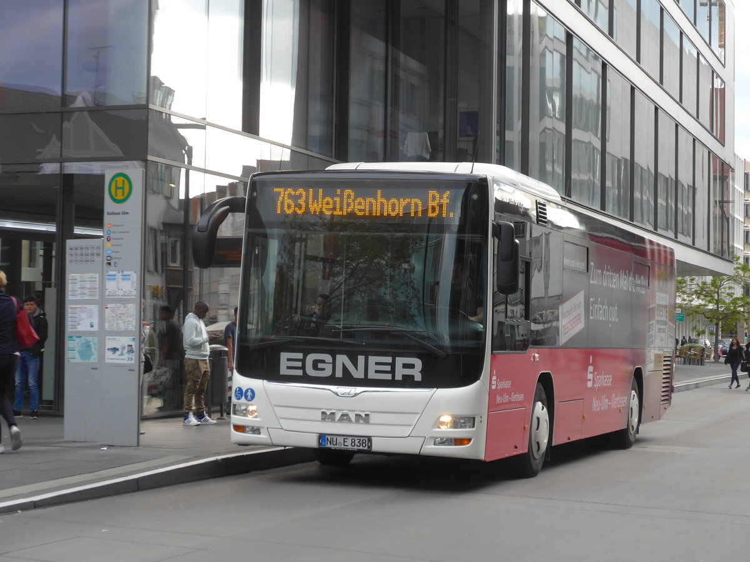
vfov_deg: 18.4
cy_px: 281
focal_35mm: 80
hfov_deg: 24.4
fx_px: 1733
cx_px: 375
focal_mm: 16
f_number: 4.4
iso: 160
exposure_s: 1/160
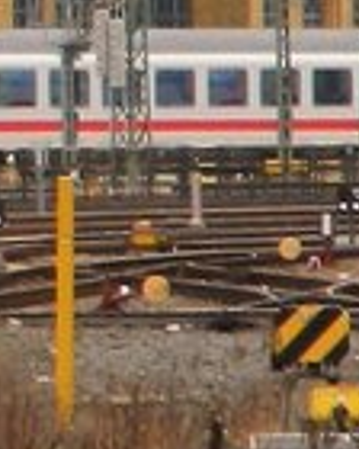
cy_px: -332
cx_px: -1542
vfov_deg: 1.0
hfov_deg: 0.8
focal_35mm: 1854
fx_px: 24623
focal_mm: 39.7
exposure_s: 1/100
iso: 80
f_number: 5.4
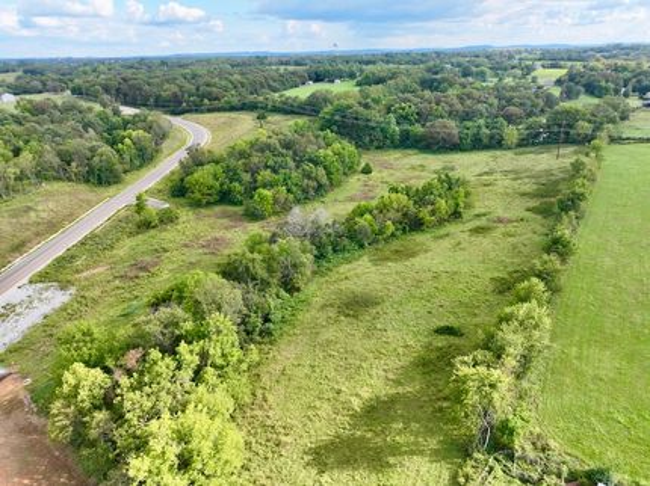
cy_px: 243
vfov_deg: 56.8
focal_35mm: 24
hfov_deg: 71.6
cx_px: 325
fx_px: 450
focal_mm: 12.29
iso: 230
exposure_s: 1/240
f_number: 2.8
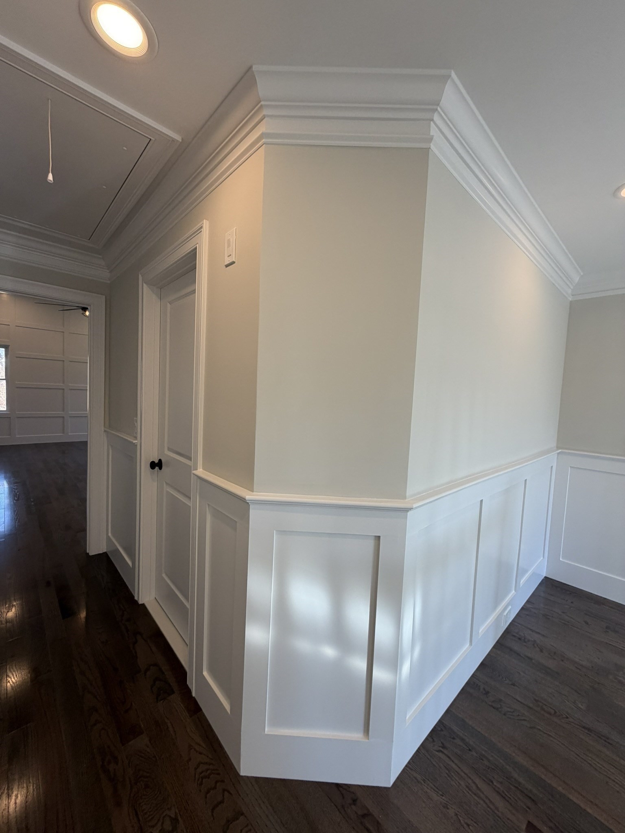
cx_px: 312
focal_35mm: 14
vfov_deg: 102.1
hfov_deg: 85.7
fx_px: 337
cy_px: 416
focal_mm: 2.22
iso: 100
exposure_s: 1/120
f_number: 2.2
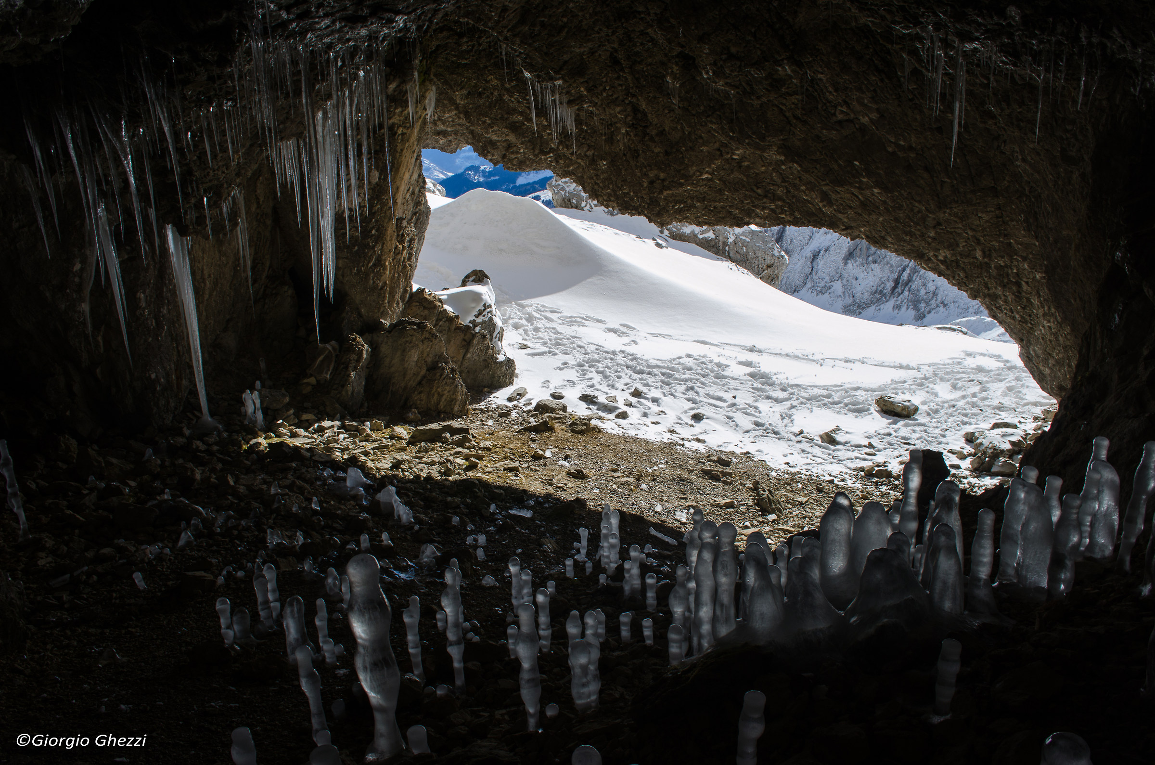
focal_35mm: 27
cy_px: 382
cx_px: 578
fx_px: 864
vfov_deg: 47.7
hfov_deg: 67.5
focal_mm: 18
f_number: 9
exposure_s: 1/160
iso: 100
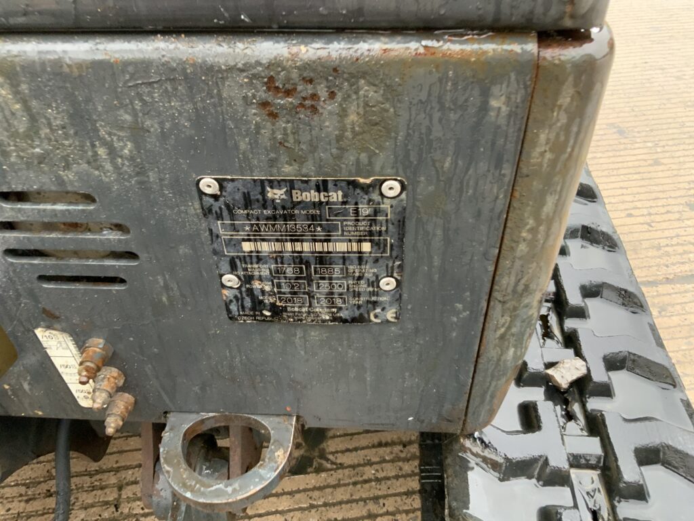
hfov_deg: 61.7
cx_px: 347
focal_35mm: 29
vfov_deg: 48.2
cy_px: 260
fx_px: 581
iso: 200
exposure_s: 1/60
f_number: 1.8
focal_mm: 3
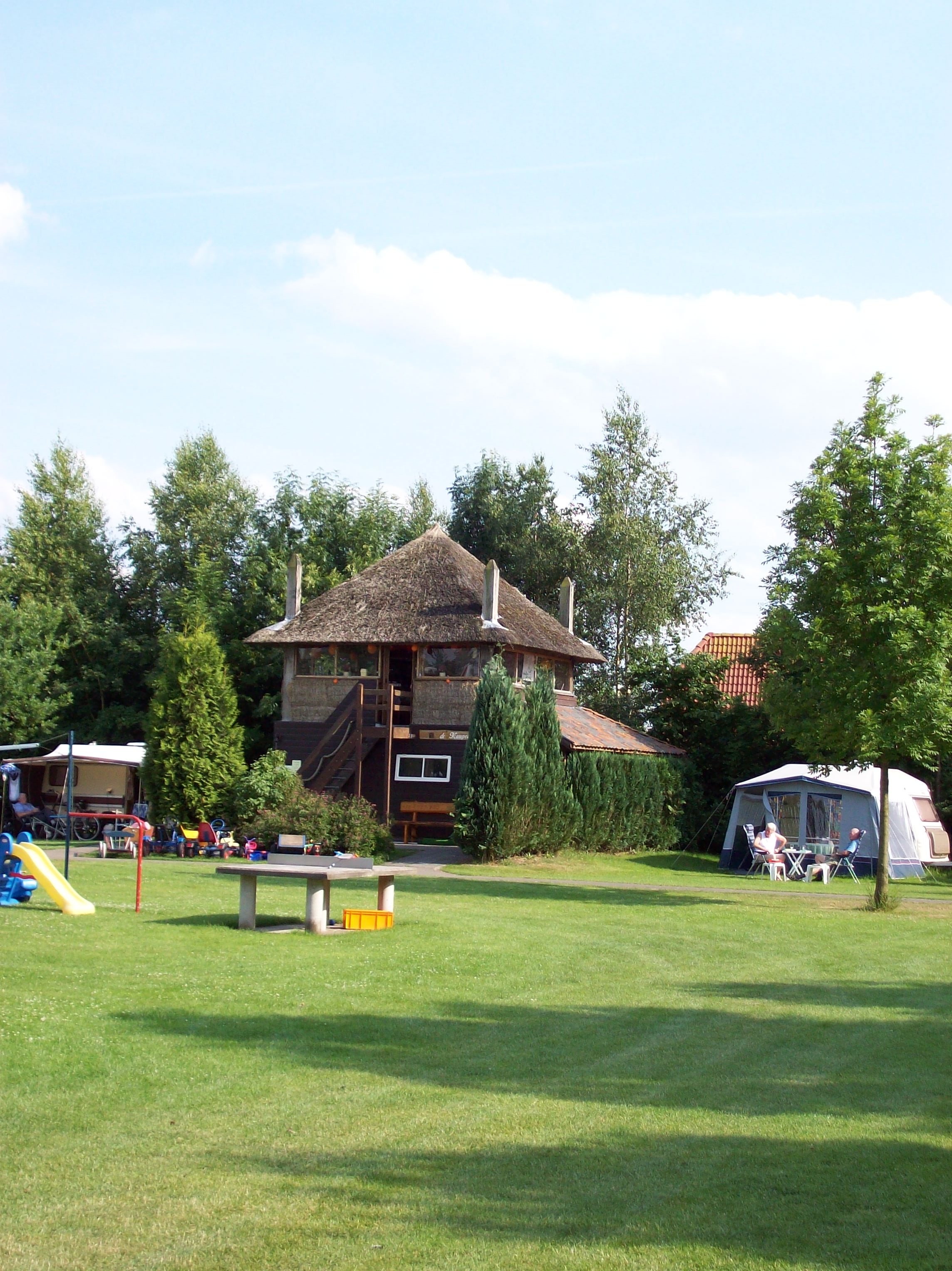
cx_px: 476
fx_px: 2570
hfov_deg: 21.0
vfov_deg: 27.8
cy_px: 636
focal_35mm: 70
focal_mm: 11.6
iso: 80
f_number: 3.8
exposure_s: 1/394
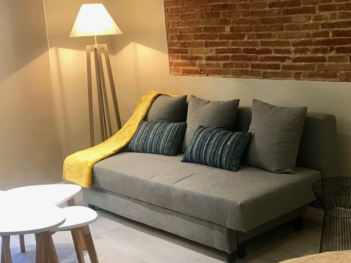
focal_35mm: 53
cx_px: 255
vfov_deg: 27.5
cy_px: 121
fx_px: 537
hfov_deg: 35.5
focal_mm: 3.99
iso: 40
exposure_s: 1/25
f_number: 1.8
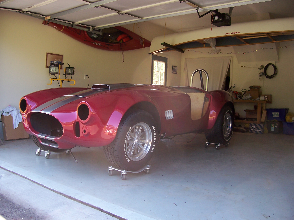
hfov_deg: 54.0
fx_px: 289
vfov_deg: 41.8
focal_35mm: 34
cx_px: 147
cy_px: 110
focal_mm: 5.6
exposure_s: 1/90
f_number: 2.7
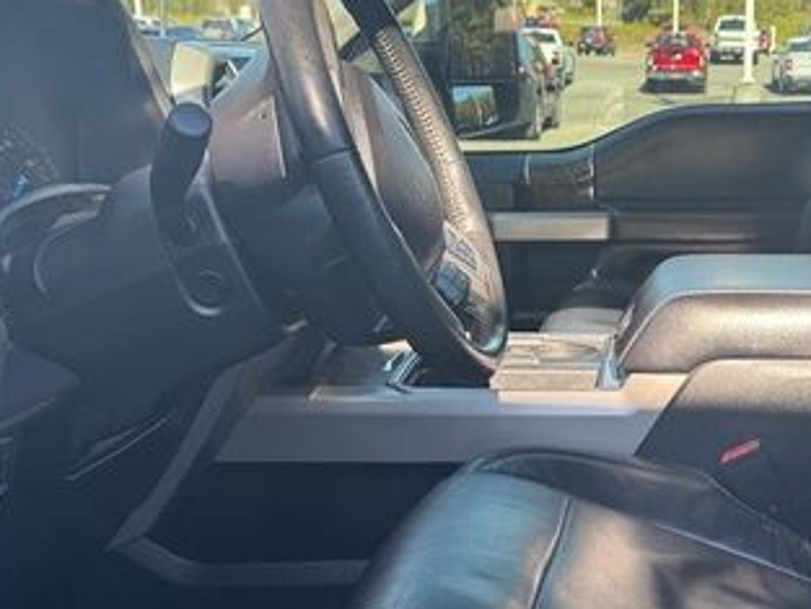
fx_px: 1148
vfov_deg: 29.7
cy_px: 288
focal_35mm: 49
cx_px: 635
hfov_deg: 37.7
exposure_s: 1/390
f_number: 1.78
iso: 80
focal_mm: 6.76
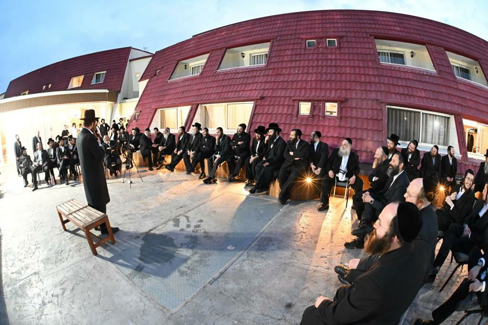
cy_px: 162
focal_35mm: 15
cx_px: 244
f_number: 6.3
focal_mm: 15
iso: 6400
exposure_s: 1/50
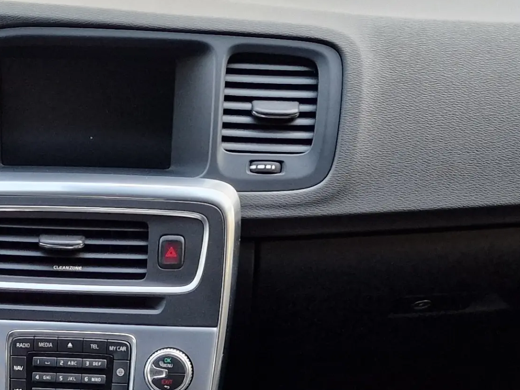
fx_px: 1202
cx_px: 33
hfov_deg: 23.6
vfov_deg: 17.3
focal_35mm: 80
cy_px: 502
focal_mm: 6.4
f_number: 1.8
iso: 800
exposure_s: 1/100
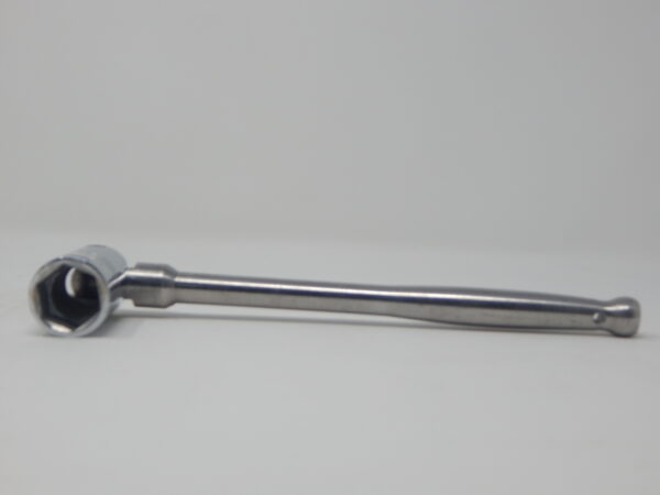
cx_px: 330
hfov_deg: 35.5
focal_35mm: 54
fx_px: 1030
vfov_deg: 27.0
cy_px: 248
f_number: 3.8
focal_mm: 9.7
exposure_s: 1/100
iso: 125
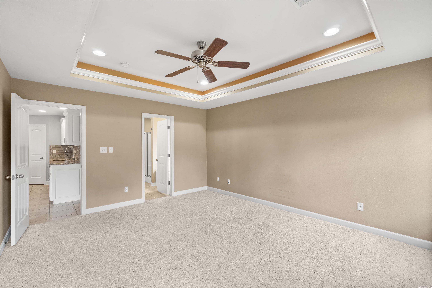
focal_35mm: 15
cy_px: 144
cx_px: 216
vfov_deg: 77.3
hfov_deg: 100.4
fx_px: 180
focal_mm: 10
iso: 100
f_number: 8
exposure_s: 1.3
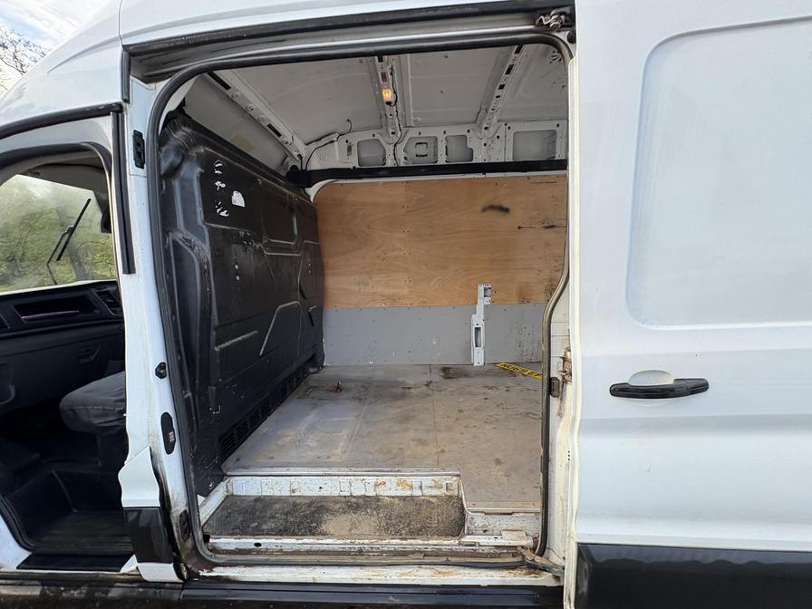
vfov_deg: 85.7
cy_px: 304
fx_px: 328
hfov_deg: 102.1
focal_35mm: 14
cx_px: 406
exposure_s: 1/99
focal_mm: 2.22
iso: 80
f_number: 2.2
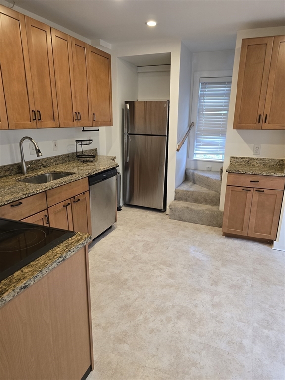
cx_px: 142
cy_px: 190
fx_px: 252
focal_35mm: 23
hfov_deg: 58.9
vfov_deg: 73.9
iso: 400
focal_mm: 6.3
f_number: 1.7
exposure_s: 1/120
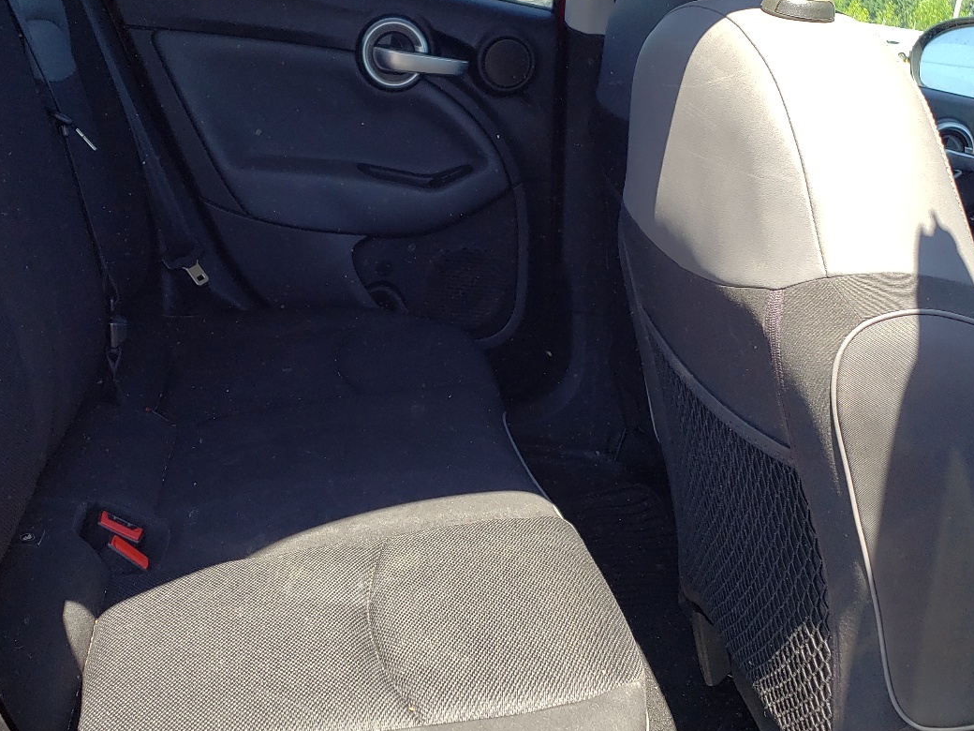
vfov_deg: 35.9
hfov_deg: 46.8
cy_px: 346
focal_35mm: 40
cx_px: 461
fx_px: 1125
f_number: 1.5
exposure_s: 1/385
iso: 50
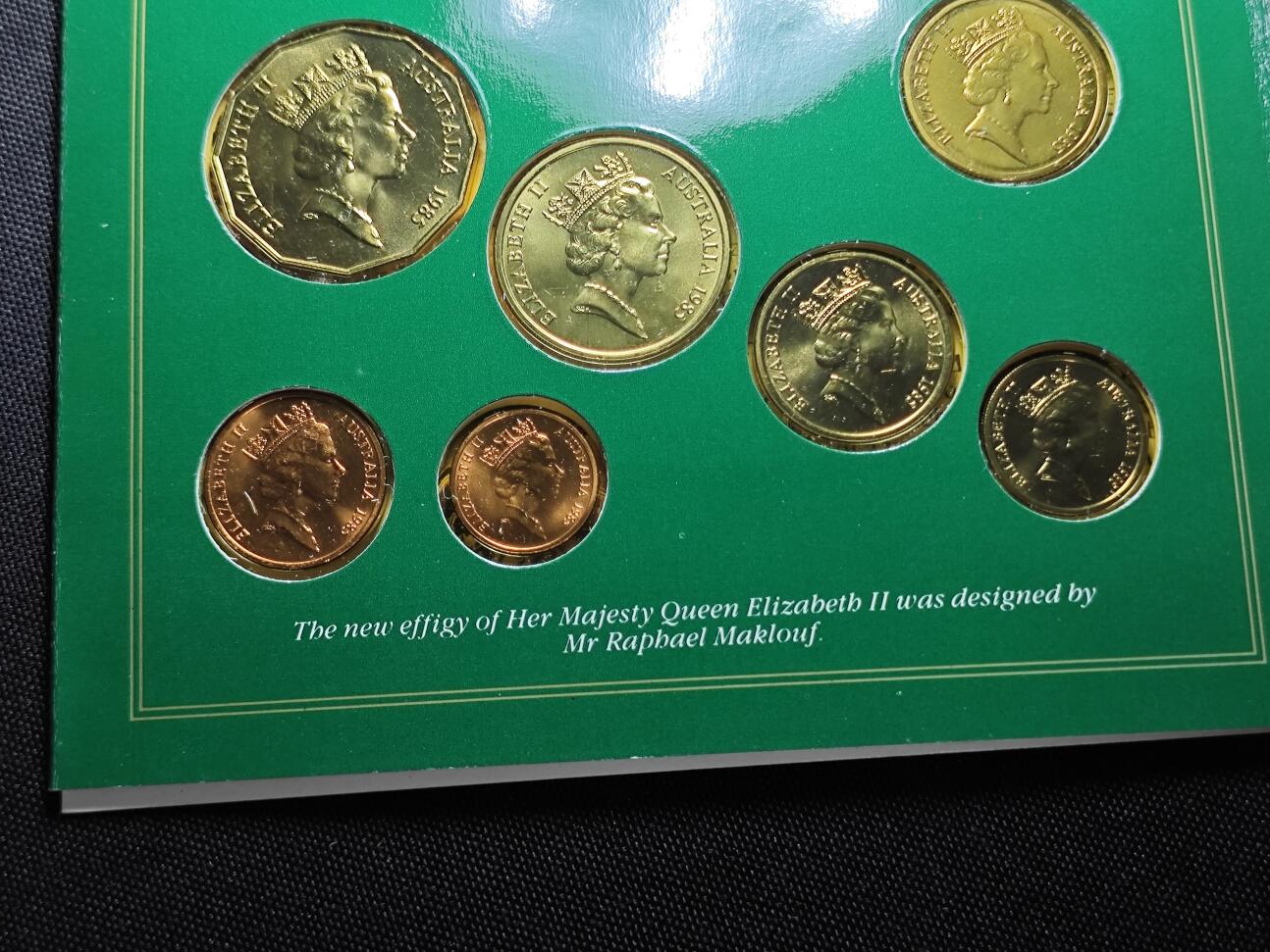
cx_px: 632
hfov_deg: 36.2
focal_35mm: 53
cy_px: 468
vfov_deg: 27.5
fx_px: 1945
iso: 80
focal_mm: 5.84
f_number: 1.6
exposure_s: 1/88.7
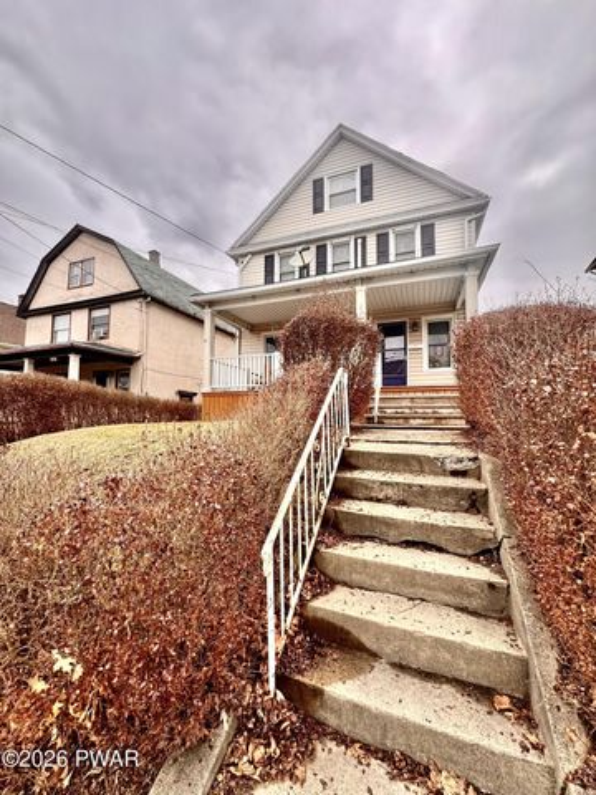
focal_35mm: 14
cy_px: 398
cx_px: 298
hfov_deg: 85.7
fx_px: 321
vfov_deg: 102.1
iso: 40
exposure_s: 1/182
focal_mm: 2.22
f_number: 2.2
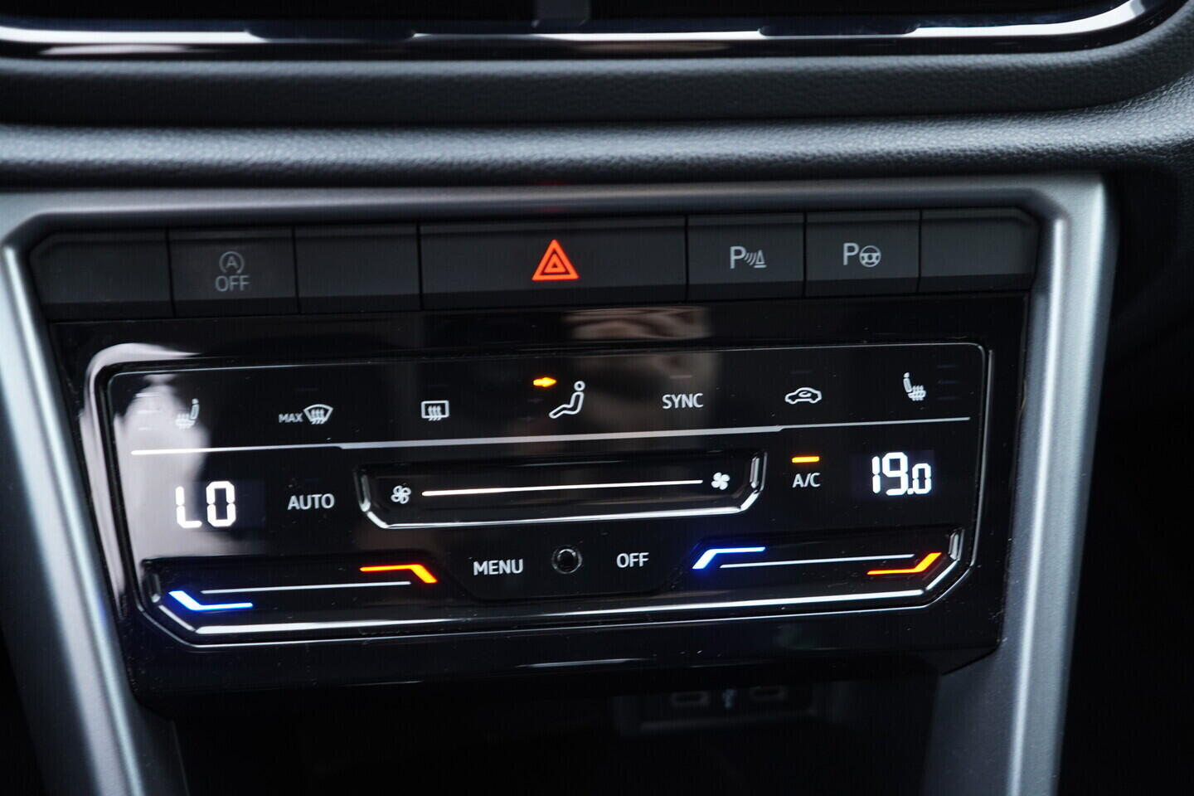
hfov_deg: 53.1
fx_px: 1194
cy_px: 398
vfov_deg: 36.9
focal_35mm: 36
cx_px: 597
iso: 640
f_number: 2.8
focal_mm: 24
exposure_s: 1/40
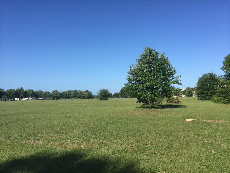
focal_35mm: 29
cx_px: 115
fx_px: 193
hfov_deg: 61.7
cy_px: 86
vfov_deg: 48.2
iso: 32
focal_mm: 4.15
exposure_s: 1/1883
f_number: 2.2
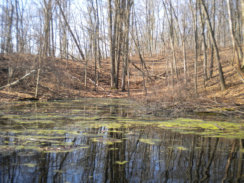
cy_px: 92
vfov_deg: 35.1
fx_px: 289
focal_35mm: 41
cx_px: 122
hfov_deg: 45.8
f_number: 3.5
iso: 80
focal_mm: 7.4
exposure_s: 1/154
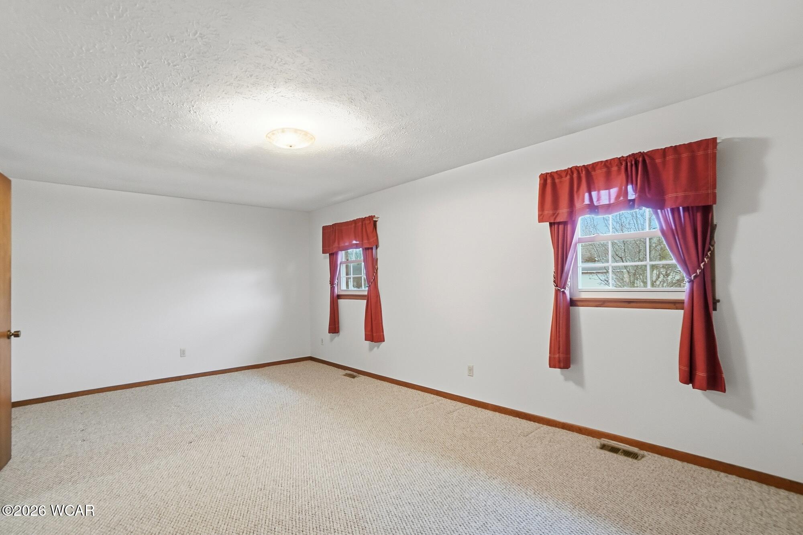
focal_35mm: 15
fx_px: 334
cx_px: 402
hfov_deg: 100.4
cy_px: 268
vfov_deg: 77.3
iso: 125
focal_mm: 10
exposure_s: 1/45
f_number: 5.6
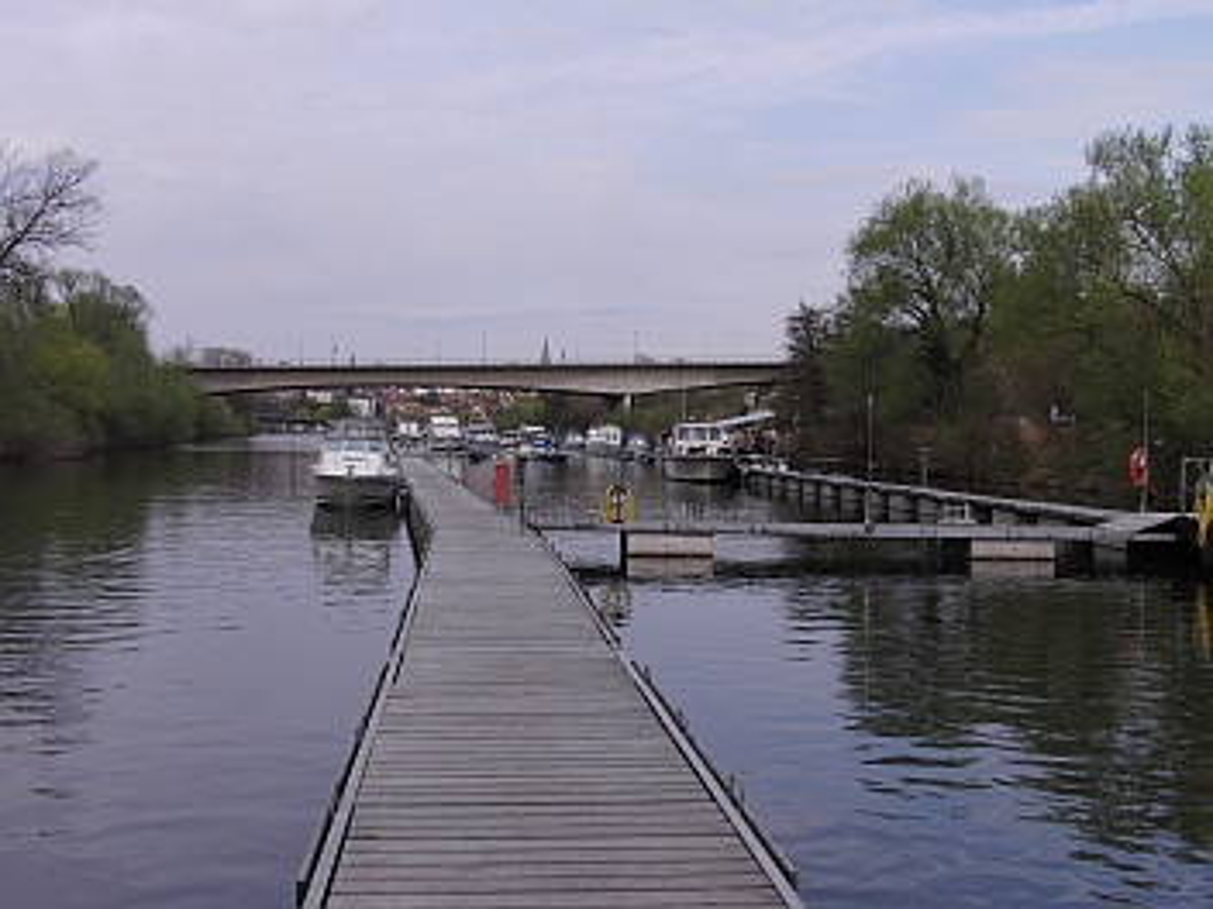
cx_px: 606
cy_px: 454
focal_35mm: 44
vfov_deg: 32.9
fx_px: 1542
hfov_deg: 42.9
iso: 100
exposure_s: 1/320
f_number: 6.8
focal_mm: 8.8
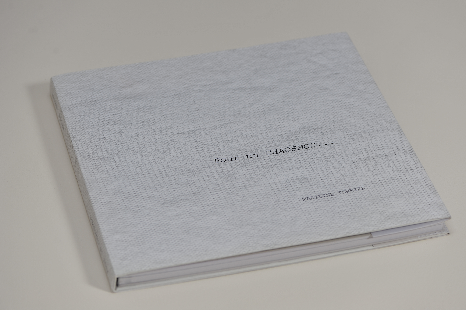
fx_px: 1423
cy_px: 152
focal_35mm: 110
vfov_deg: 12.4
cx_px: 242
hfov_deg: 18.6
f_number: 5.6
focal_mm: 105
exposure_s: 1/125
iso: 200
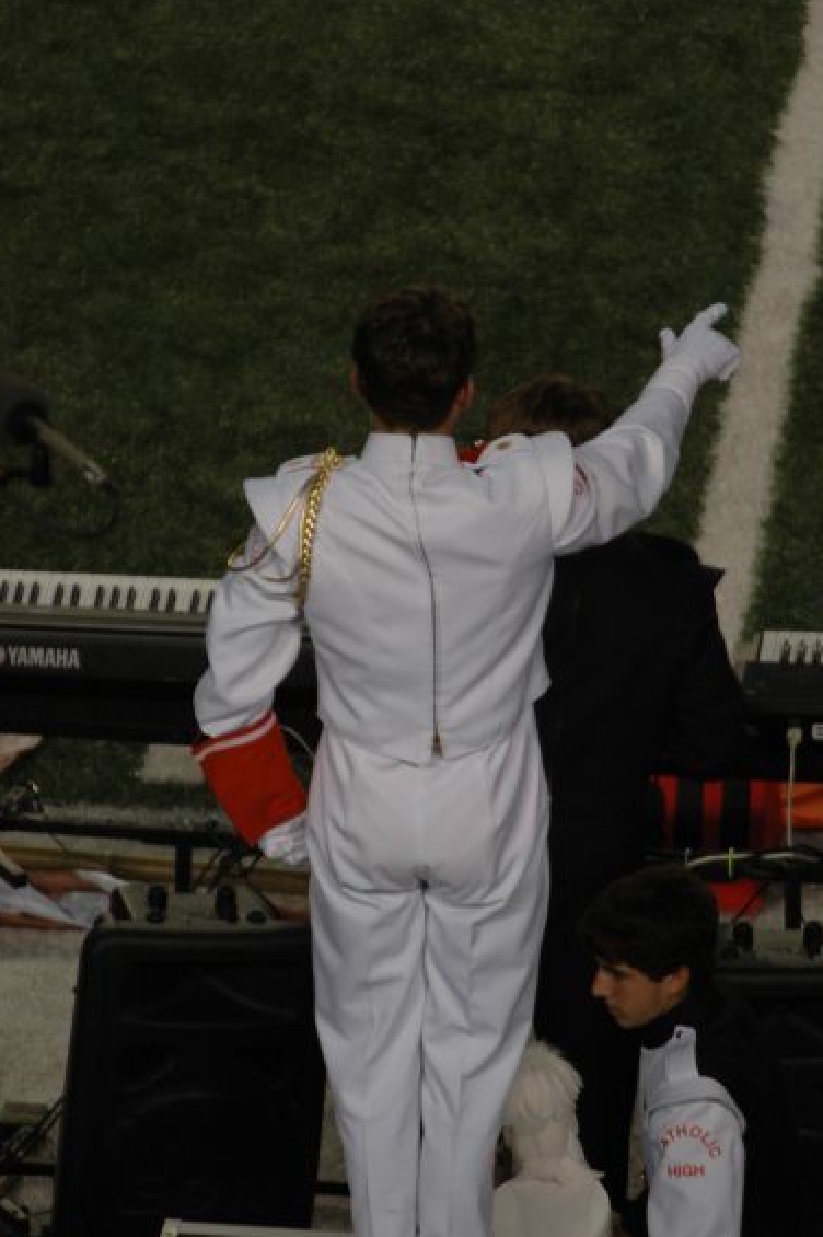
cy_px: 609
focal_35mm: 637
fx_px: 21869
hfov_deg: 2.2
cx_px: 408
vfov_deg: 3.2
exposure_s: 1/60
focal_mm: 400
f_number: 5.6
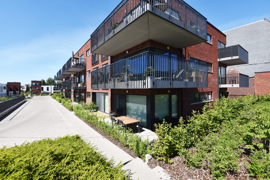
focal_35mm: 16
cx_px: 135
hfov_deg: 96.7
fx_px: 120
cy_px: 90
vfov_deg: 73.8
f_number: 9
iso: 200
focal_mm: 16
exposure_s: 1/320
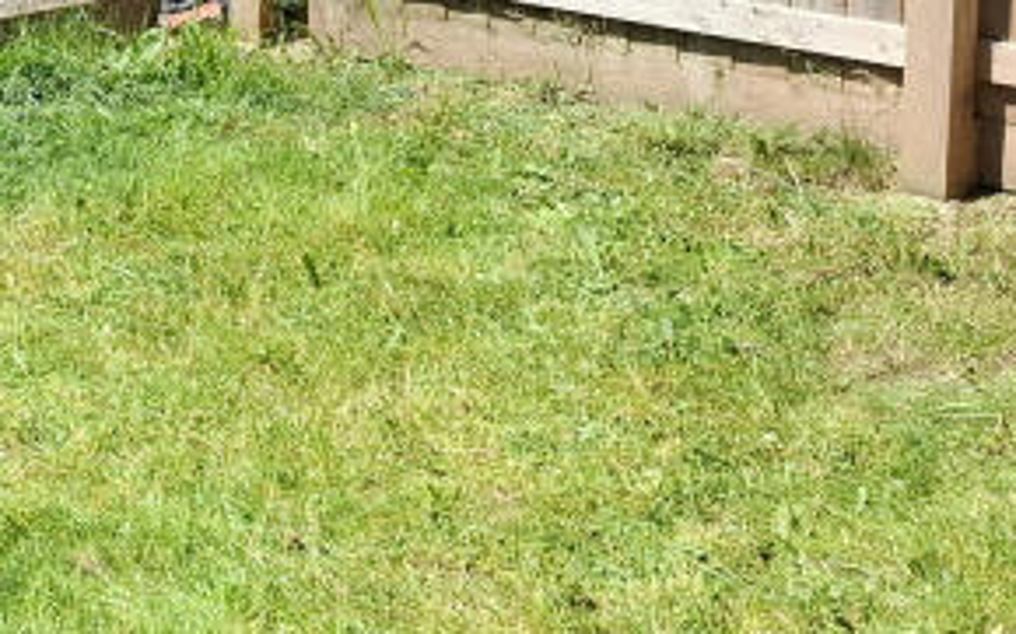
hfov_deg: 20.8
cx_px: -476
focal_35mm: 86
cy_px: -112
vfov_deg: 14.7
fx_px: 2380
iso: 50
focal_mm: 5.54
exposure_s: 1/1149
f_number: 1.8
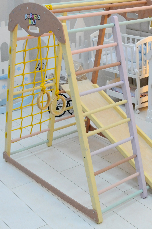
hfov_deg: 21.0
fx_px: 406
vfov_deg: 31.4
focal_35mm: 64
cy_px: 91
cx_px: 112
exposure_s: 1/80
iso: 1250
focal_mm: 24
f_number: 6.3
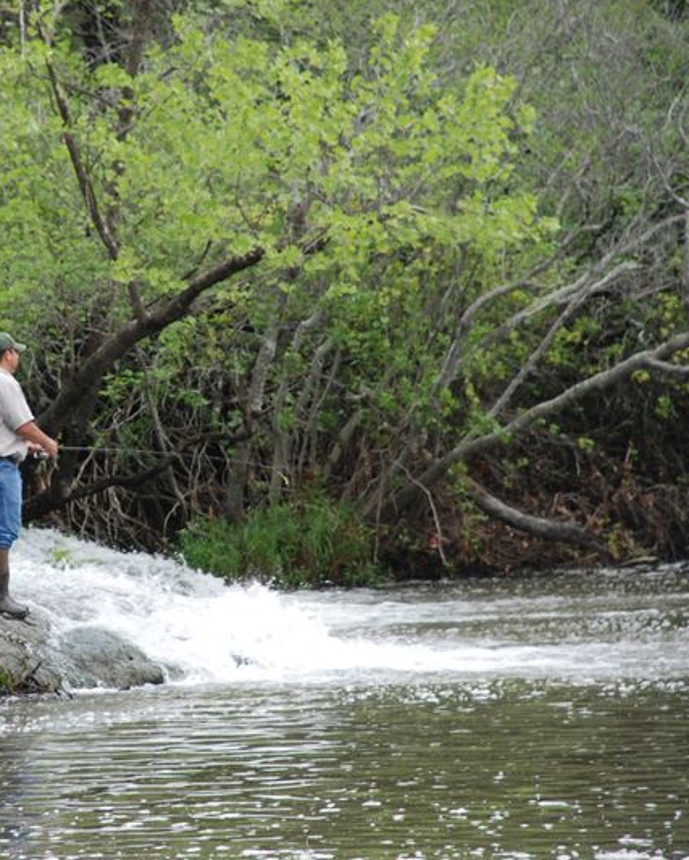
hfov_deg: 5.4
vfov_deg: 6.8
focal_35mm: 286
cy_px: 430
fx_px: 7276
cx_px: 106
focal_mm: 135
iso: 200
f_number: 5.6
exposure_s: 1/160
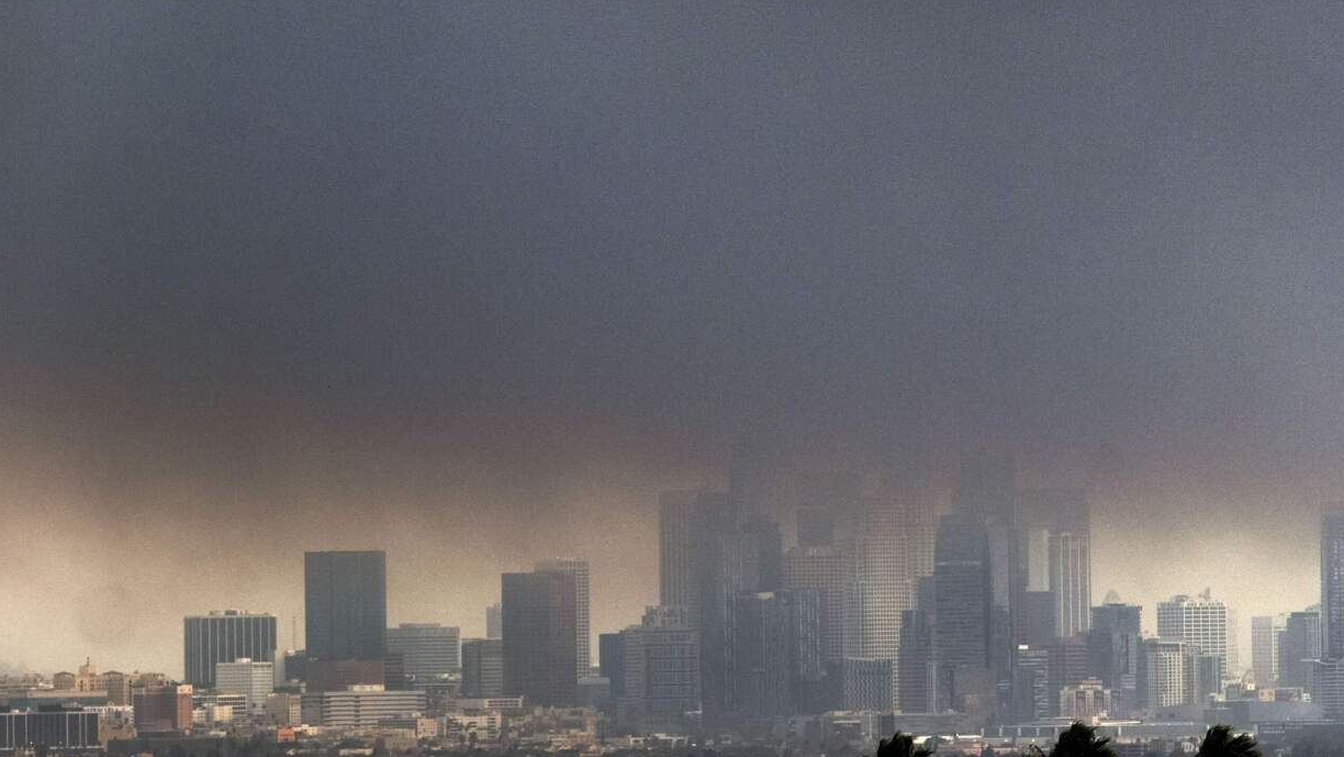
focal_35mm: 345
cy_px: 329
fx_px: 12297
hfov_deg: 6.3
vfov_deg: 3.5
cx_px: 1005
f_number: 5.6
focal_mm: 140
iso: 800
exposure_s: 1/250
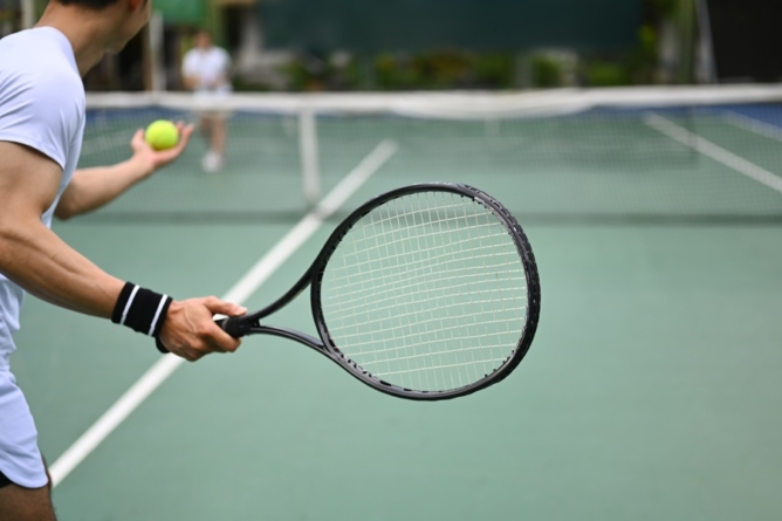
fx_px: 1086
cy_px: 260
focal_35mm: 50
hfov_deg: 39.6
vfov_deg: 27.0
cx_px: 391
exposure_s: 1/1600
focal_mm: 50
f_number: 1.8
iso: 200
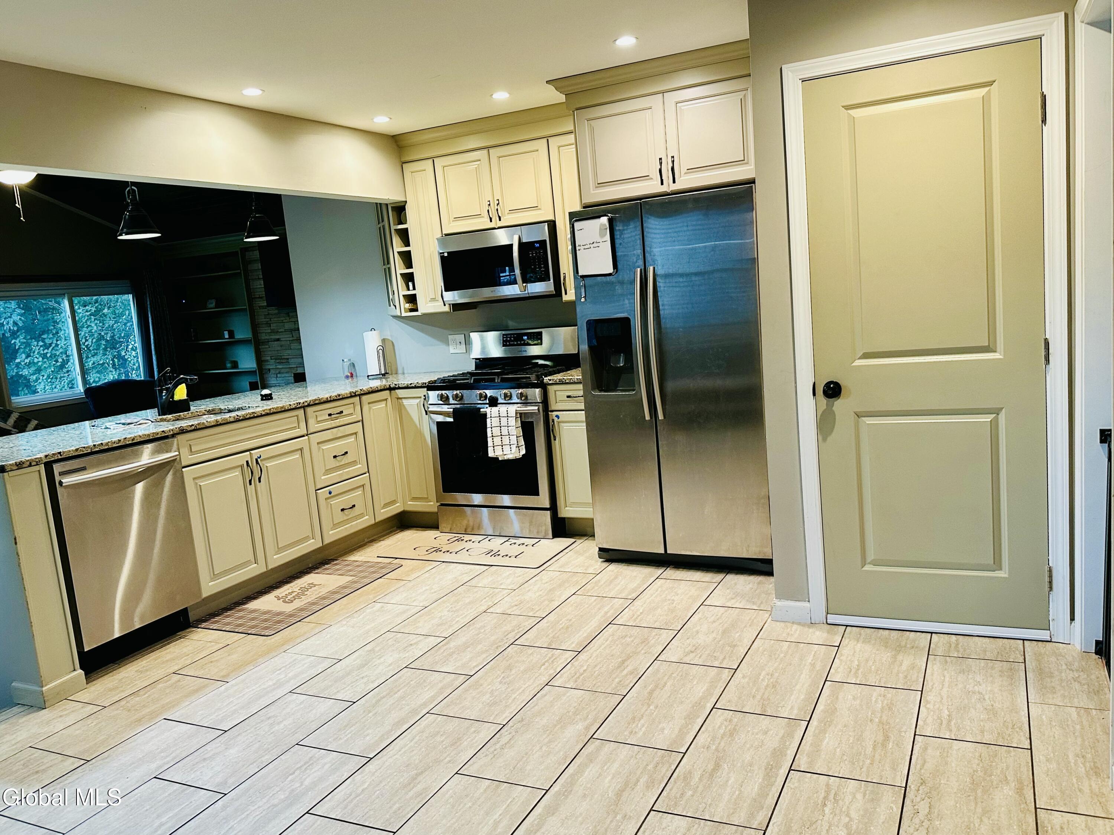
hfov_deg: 71.6
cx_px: 557
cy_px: 418
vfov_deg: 56.8
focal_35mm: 24
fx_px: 772
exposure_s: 1/60
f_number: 1.78
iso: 250
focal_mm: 6.86
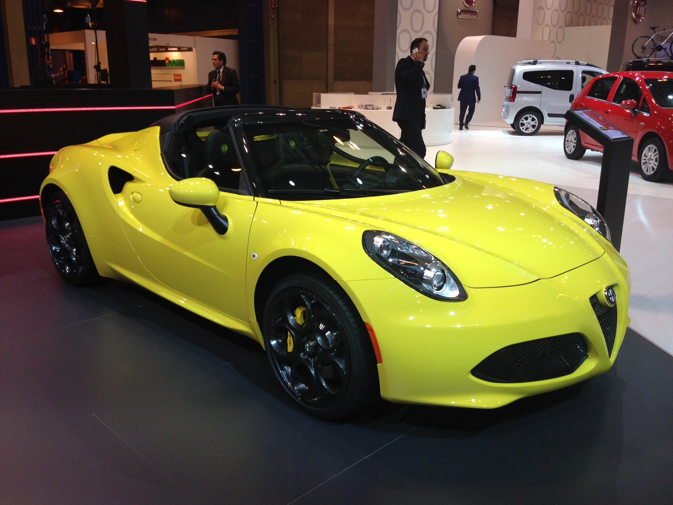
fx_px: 642
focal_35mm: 33
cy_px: 252
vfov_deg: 42.9
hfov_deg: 55.4
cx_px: 336
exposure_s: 1/120
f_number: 2.4
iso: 64
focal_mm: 4.12
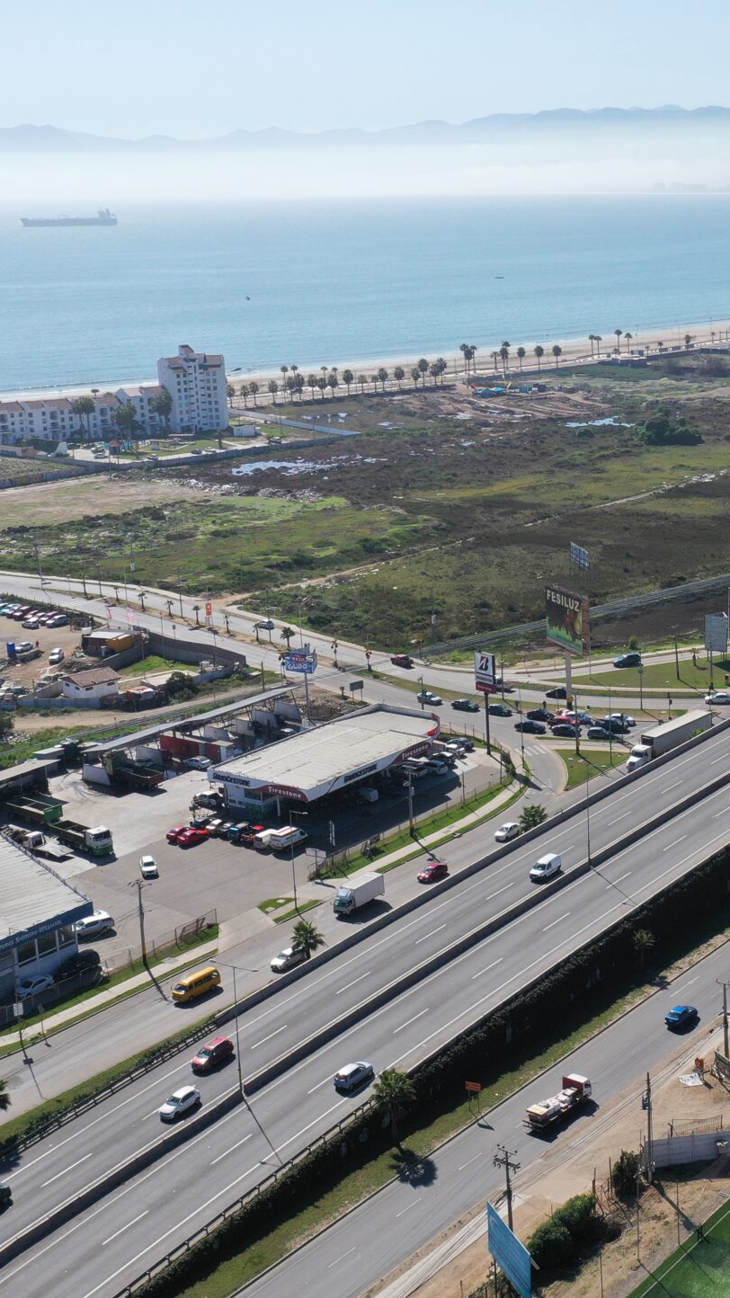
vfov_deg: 39.8
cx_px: 677
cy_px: 607
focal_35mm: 52
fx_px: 1790
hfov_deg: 22.4
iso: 100
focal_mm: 10.26
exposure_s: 1/640
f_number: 5.6
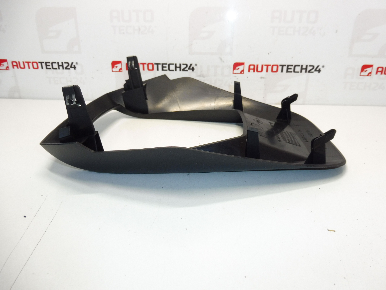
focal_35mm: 24
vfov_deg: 56.8
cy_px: 145
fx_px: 268
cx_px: 193
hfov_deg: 71.6
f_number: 3.5
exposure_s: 1/80
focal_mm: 4.3
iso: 200
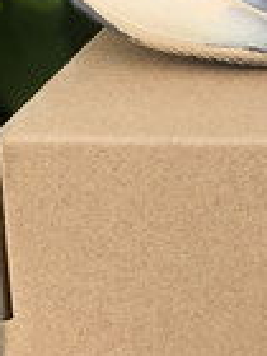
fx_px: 2818
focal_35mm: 274
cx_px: 725
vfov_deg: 7.1
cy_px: -126
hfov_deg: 5.2
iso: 16
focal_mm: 6
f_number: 2.4
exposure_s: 1/480
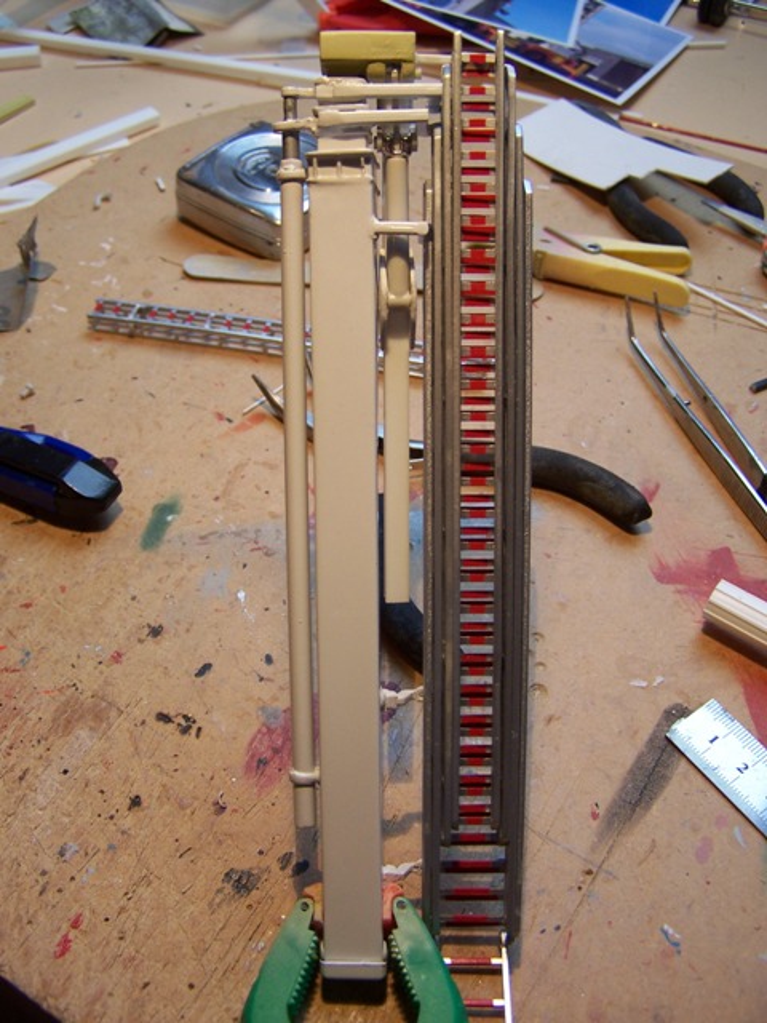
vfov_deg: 49.0
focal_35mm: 38
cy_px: 512
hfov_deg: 37.7
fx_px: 1123
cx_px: 384
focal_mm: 6.3
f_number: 2.8
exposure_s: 1/90
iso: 80
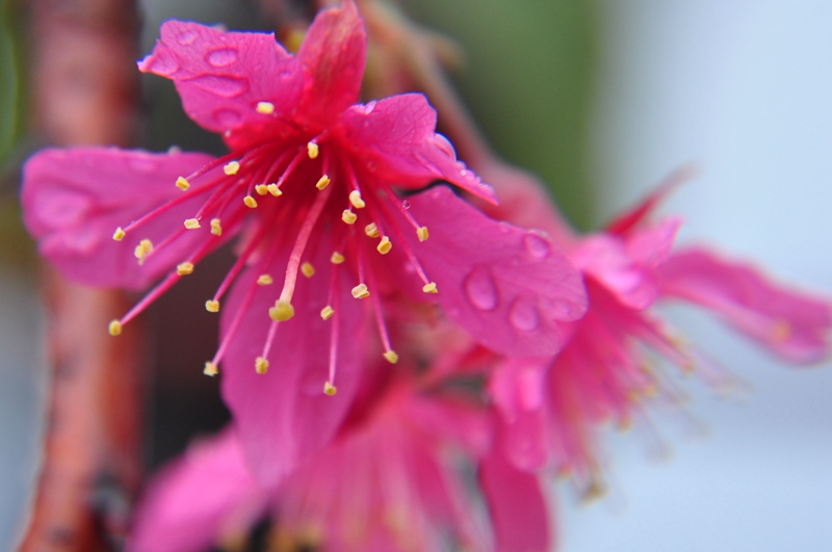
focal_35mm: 158
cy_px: 276
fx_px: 3635
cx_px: 416
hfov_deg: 13.1
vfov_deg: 8.7
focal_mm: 105
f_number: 8
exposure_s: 1/60
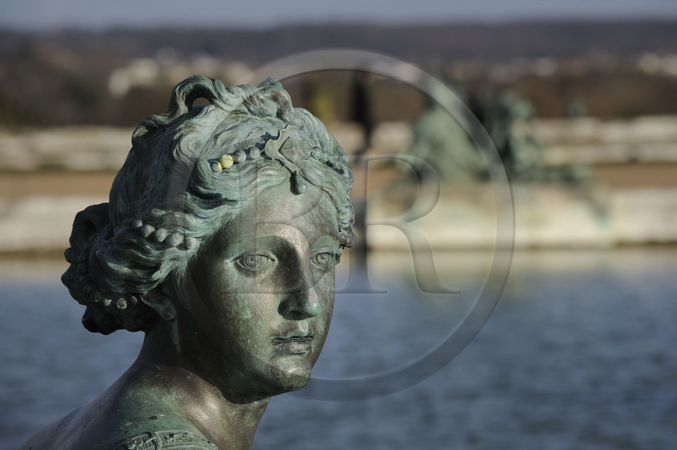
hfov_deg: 11.4
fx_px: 3382
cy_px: 225
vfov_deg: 7.6
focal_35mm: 180
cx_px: 338
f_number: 9
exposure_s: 1/400
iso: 200
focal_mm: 180
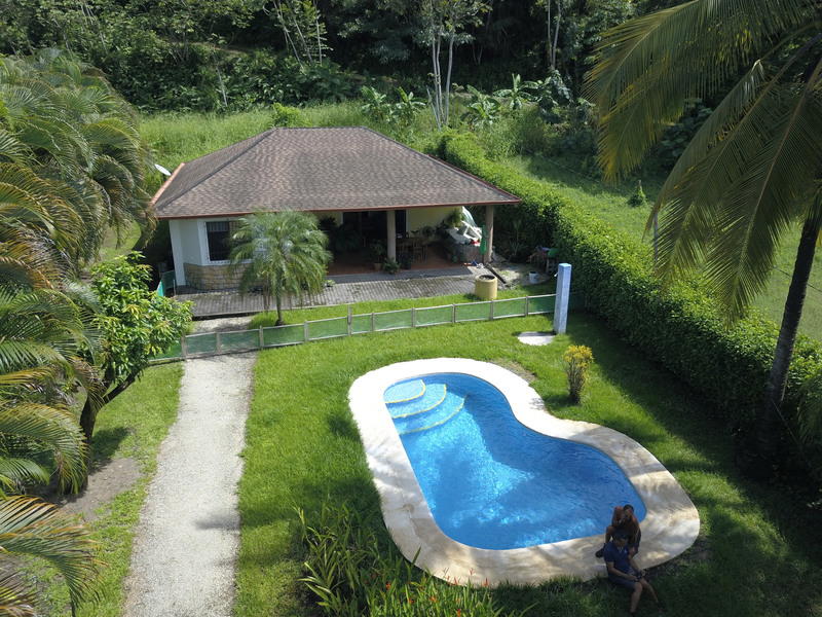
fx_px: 617
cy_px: 308
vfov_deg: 53.1
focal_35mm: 26
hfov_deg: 67.3
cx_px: 411
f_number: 2.2
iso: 100
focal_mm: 4.73
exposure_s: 1/791
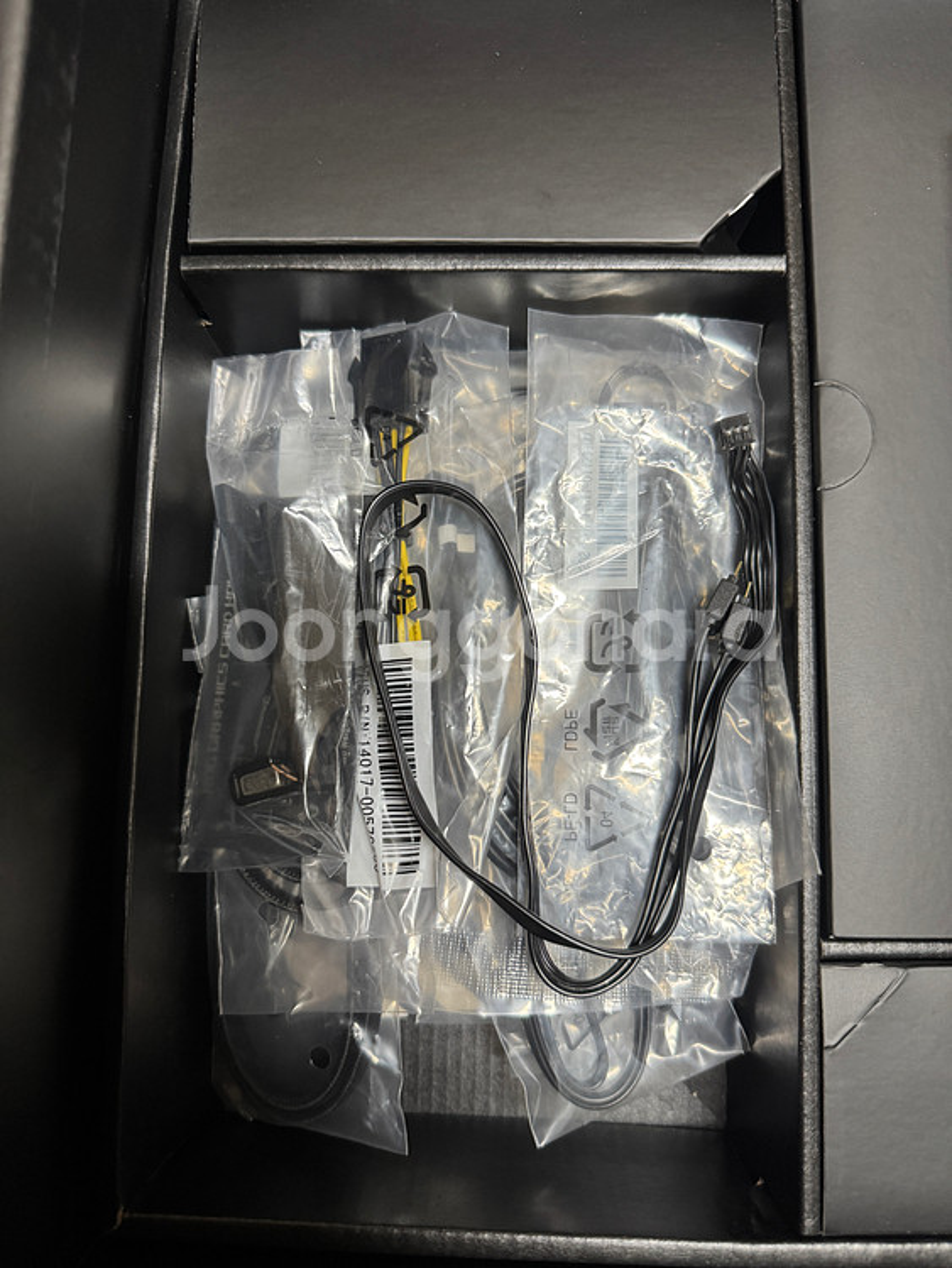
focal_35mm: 24
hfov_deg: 56.8
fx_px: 880
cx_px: 476
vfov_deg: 71.6
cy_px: 634
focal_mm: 6.76
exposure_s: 1/60
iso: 500
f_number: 1.78
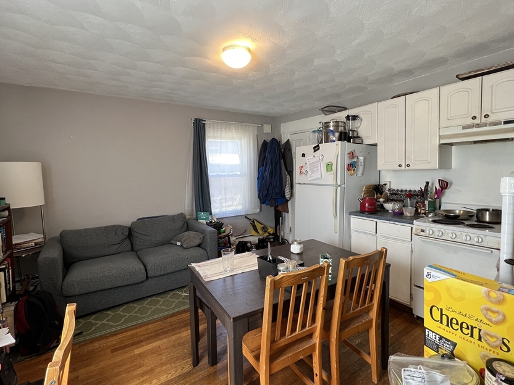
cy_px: 188
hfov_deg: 94.5
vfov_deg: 78.1
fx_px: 238
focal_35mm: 16
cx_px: 263
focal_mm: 1.57
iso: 250
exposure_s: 1/120
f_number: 1.8
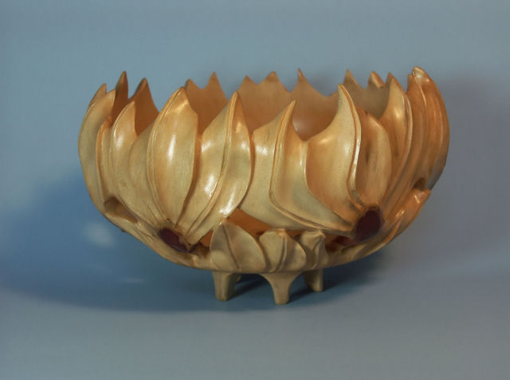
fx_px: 1234
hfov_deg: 23.4
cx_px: 255
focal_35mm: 84
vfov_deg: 17.5
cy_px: 190
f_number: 4.5
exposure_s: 1/125
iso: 100
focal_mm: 21.57
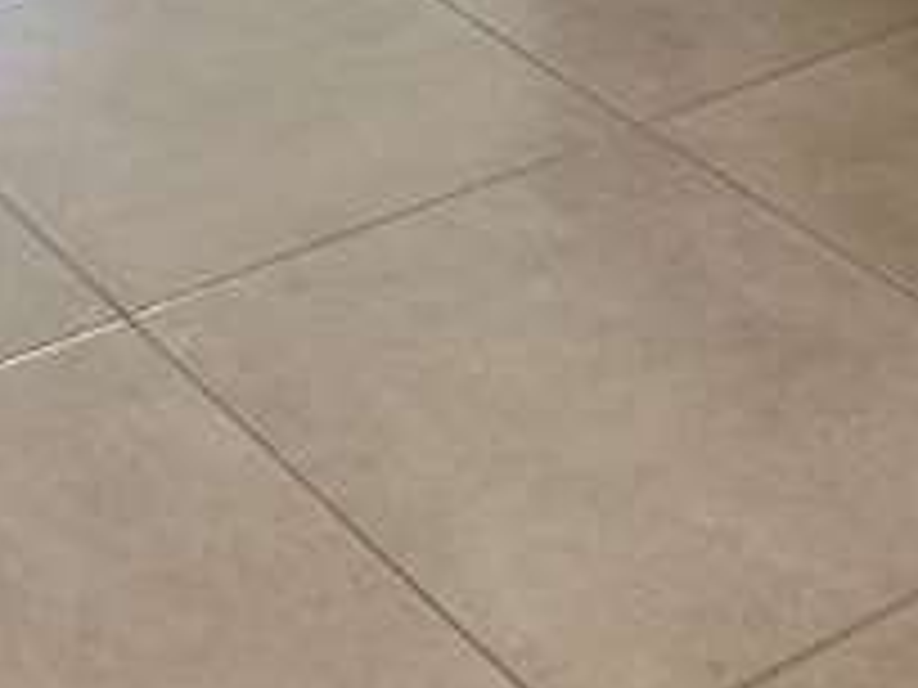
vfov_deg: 11.1
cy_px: -1162
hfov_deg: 18.7
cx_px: 50
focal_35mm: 103
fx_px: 2732
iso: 50
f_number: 2.2
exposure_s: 1/100
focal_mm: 2.22
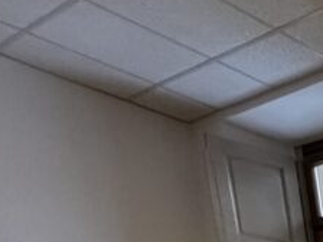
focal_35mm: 64
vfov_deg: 15.7
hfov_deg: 17.4
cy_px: 534
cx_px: 695
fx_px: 597
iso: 250
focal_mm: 2.22
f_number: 2.2
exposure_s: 1/120
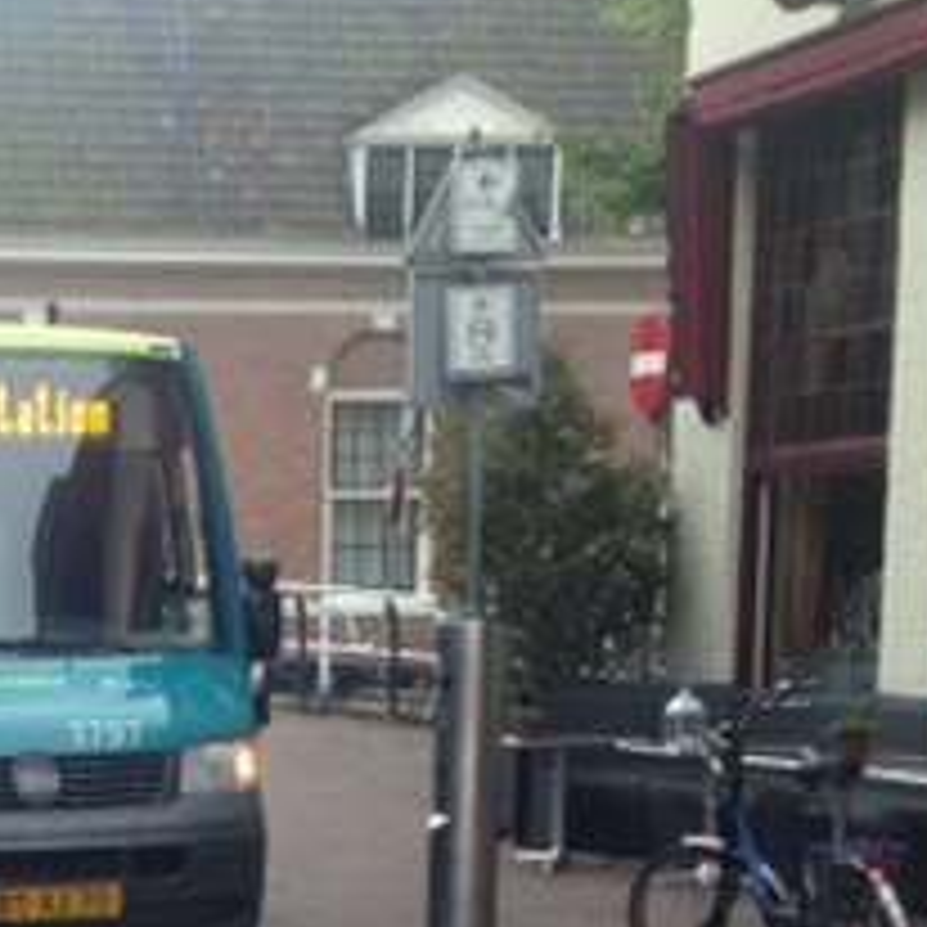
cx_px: 18
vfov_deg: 15.6
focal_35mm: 108
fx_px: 3272
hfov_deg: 15.8
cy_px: 1071
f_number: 2.4
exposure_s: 1/138
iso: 50
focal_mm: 4.28
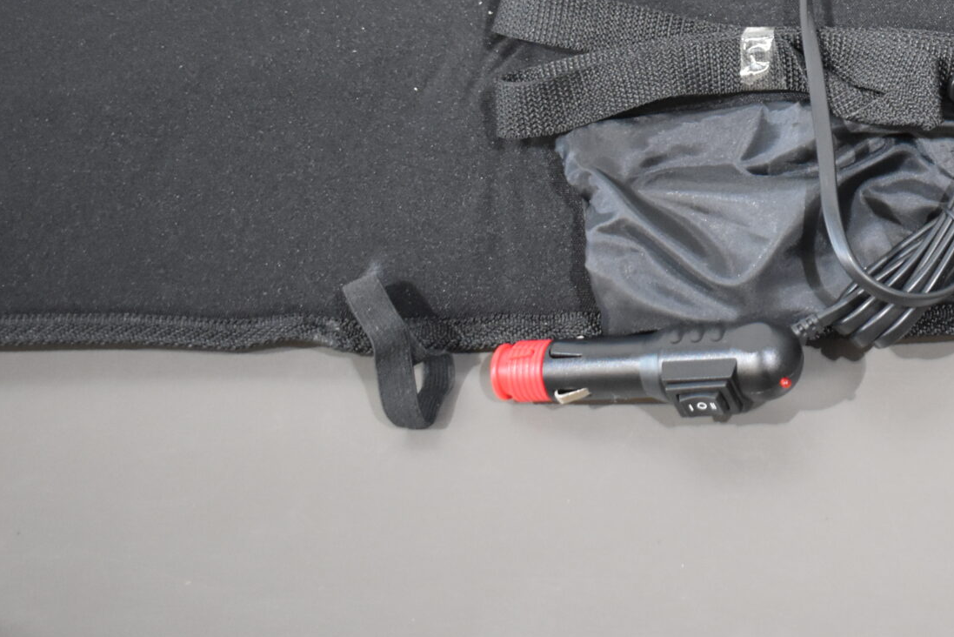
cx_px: 1000
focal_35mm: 70
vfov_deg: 18.8
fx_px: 1855
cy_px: -39
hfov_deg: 26.9
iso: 1600
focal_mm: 20
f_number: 3.8
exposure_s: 1/125
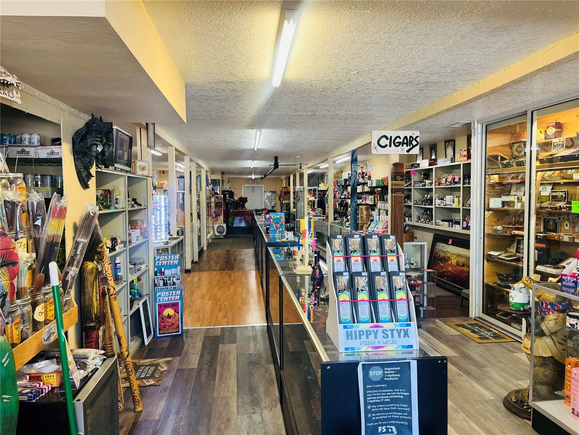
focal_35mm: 26
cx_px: 290
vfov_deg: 53.1
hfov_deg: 67.3
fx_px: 435
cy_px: 218
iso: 125
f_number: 1.6
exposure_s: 1/120
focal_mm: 5.1
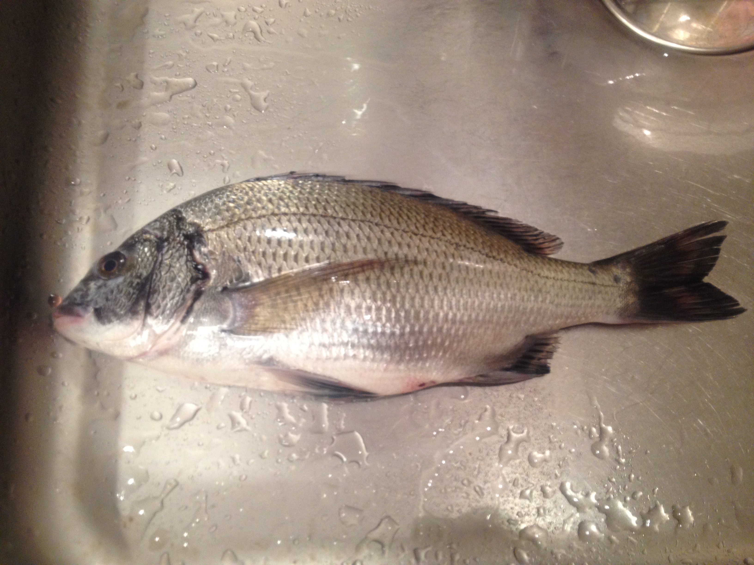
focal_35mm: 35
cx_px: 377
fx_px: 762
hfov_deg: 52.6
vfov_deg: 40.7
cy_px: 282
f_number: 2.4
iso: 125
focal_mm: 4.28
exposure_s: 1/20
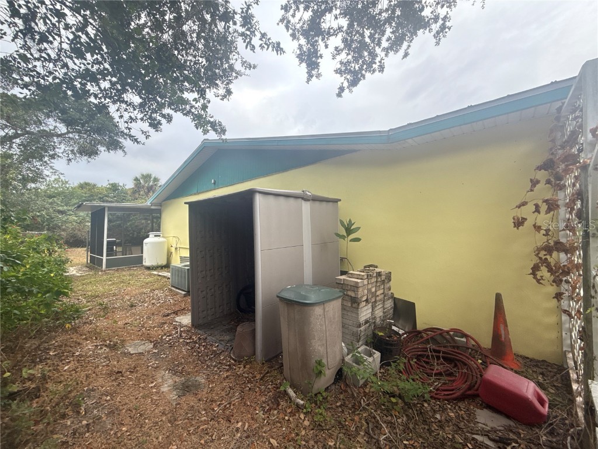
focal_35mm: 14
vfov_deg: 85.7
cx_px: 299
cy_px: 224
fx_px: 242
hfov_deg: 102.1
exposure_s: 1/99
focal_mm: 2.22
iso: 100
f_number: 2.2
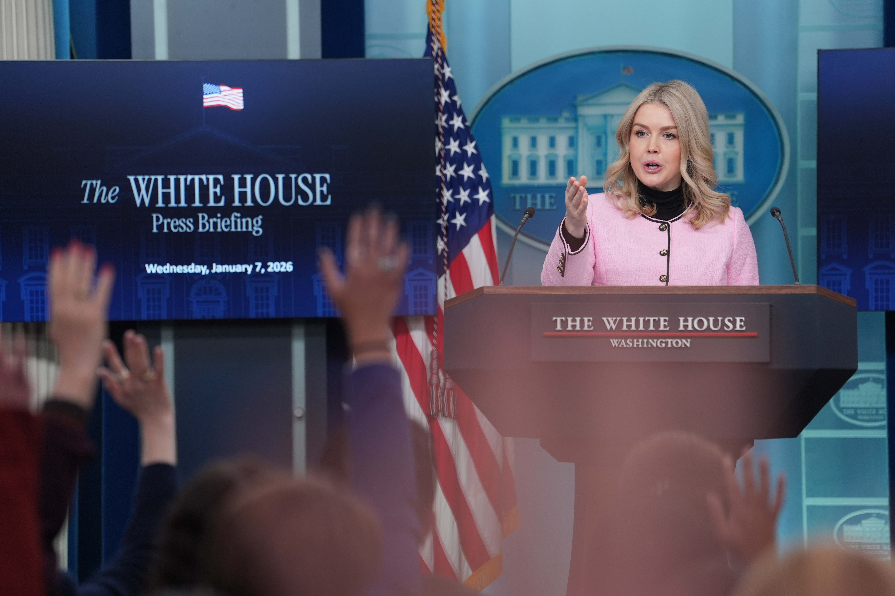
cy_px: 298
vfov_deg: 9.7
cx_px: 448
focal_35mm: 142
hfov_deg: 14.4
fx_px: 3530
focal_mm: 142
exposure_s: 1/400
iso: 800
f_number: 2.8
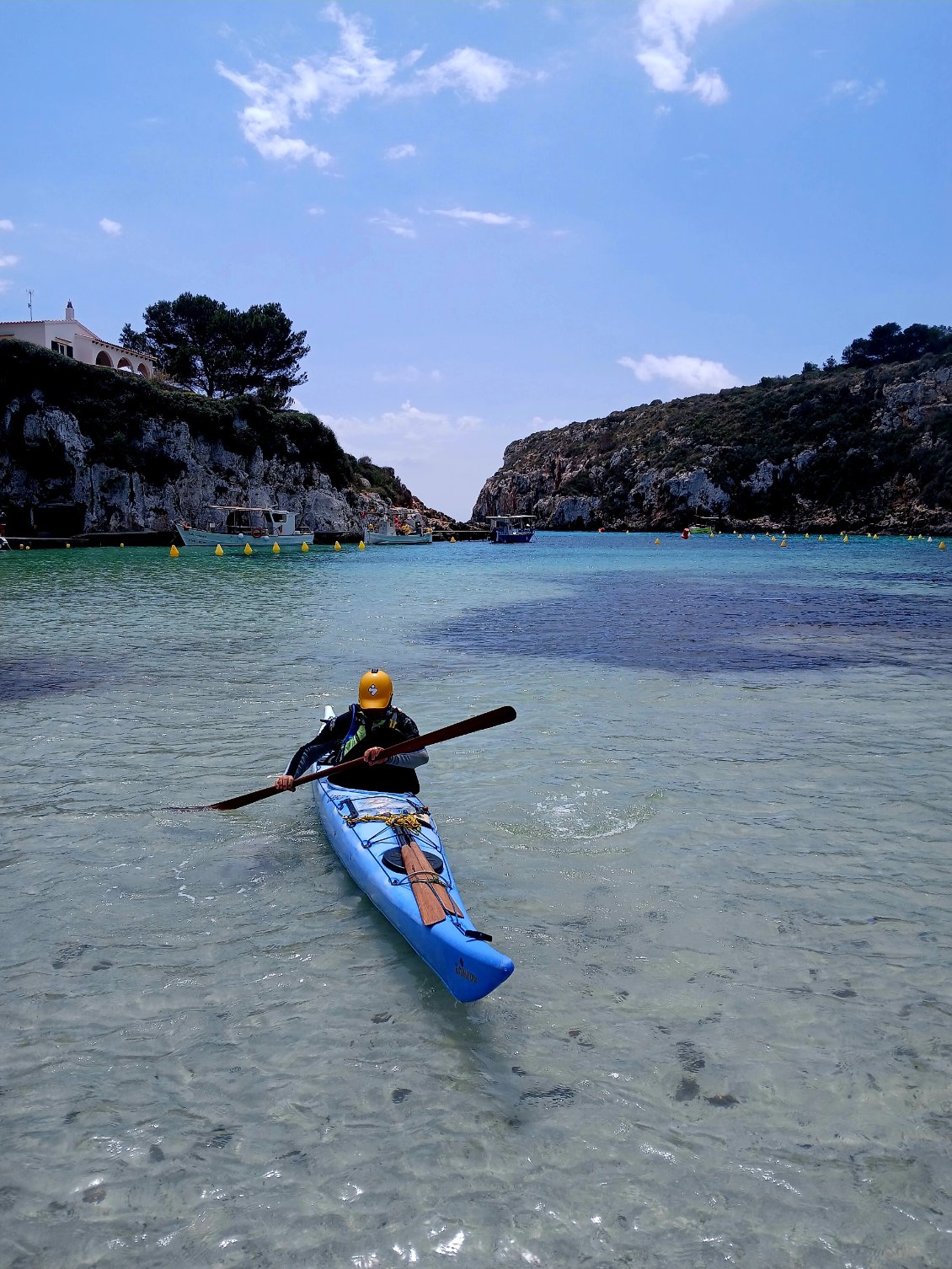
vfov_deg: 67.3
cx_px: 476
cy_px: 634
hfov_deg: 53.1
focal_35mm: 26
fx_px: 953
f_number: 1.8
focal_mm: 3.98
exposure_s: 1/1000
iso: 20
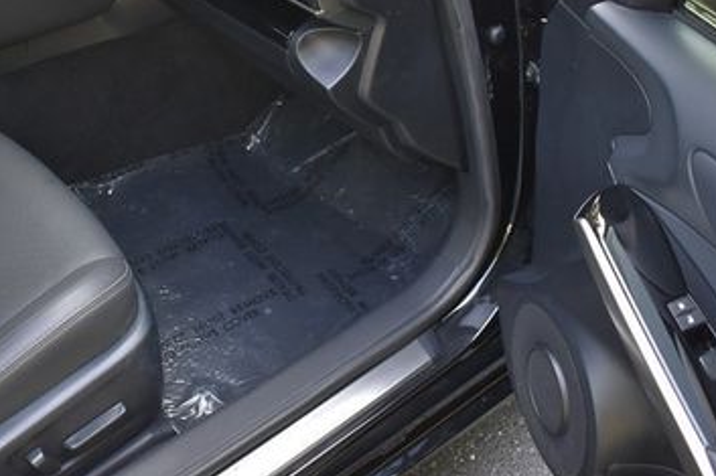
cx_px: 320
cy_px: 102
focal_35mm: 49
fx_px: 974
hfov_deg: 40.3
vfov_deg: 27.0
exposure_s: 1/250
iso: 800
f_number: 3.5
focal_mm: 18
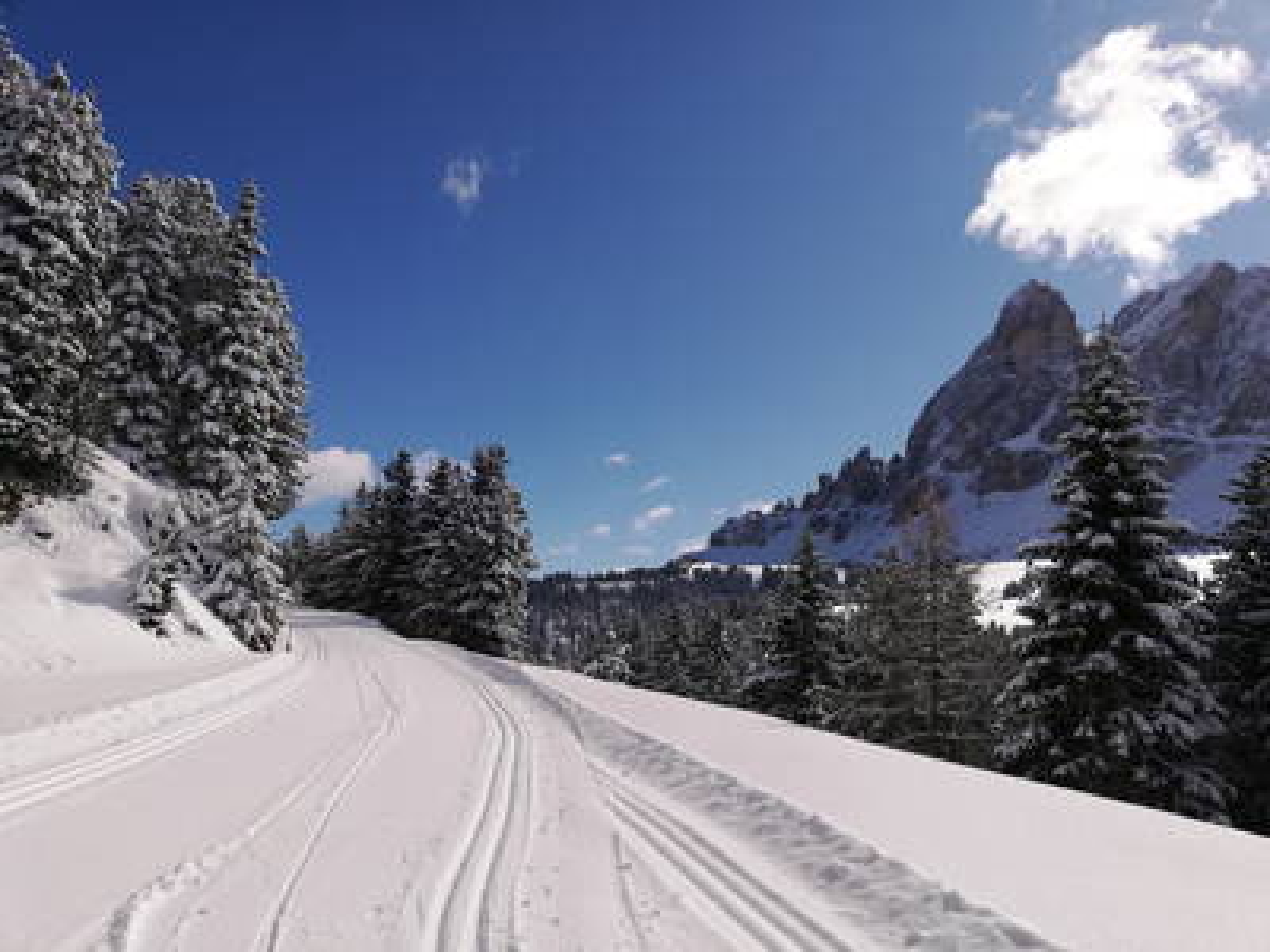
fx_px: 954
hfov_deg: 67.3
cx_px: 635
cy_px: 476
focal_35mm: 26
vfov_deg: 53.1
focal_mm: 3.81
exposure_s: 1/2653
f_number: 2.2
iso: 50
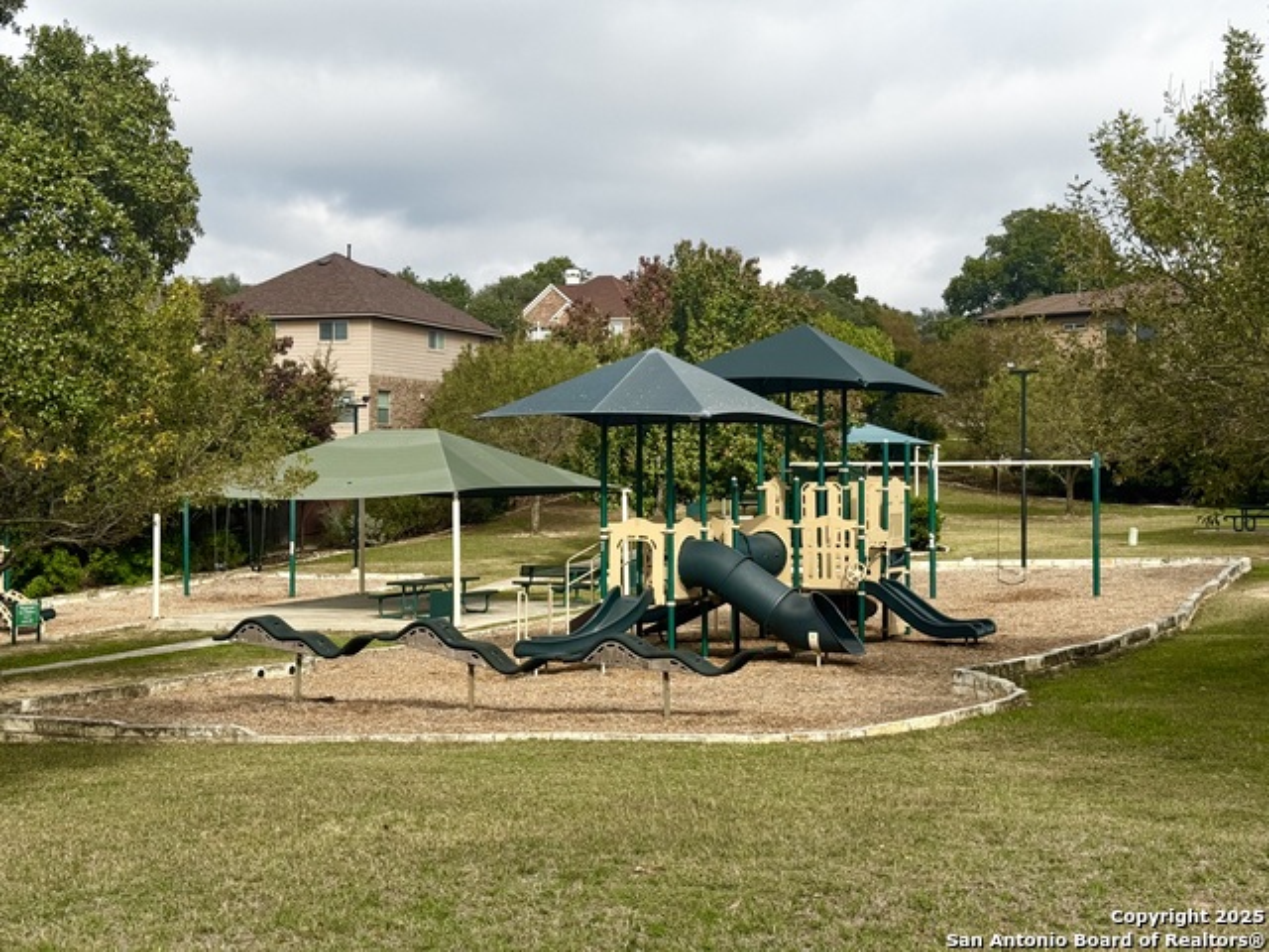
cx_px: 634
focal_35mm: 48
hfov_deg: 39.7
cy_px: 476
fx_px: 1760
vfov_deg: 30.3
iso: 64
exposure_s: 1/4310
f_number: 1.78
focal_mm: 6.76
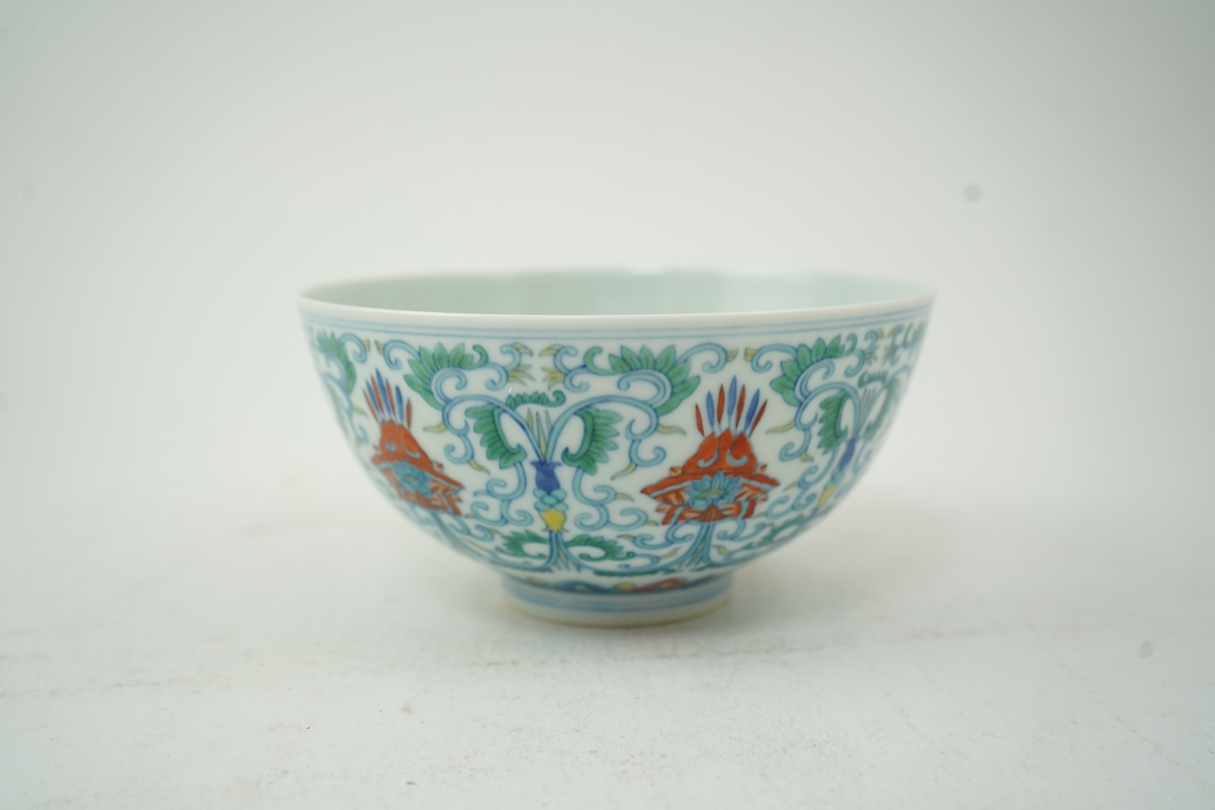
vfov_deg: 35.9
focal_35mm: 37
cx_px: 608
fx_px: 1249
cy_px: 405
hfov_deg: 51.9
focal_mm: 37
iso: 400
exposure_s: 1/60
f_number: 5.6
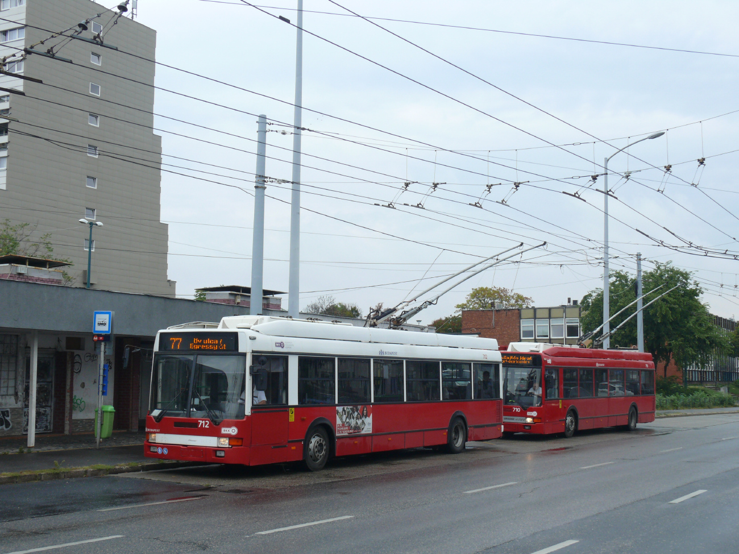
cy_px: 277
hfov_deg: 39.7
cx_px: 370
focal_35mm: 48
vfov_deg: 30.3
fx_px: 1025
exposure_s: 1/200
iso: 100
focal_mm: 10.2
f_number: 5.6
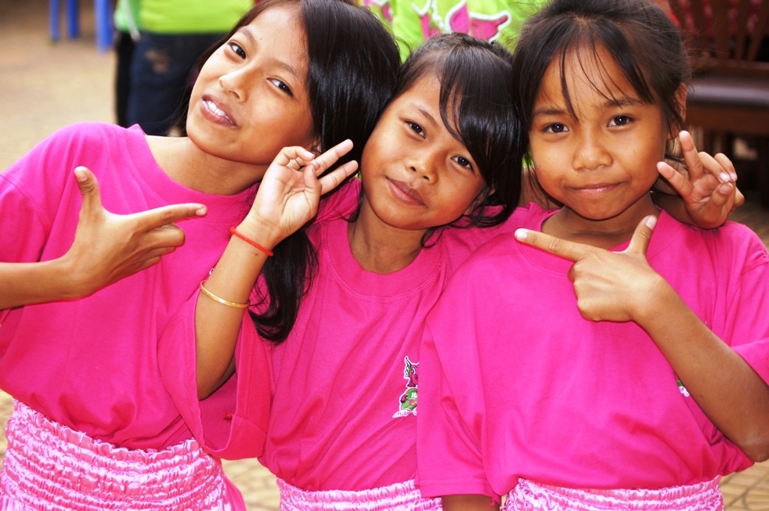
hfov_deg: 24.6
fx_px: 1761
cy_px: 256
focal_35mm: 82
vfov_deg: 16.5
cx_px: 384
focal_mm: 55
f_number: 4
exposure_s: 1/100
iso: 125
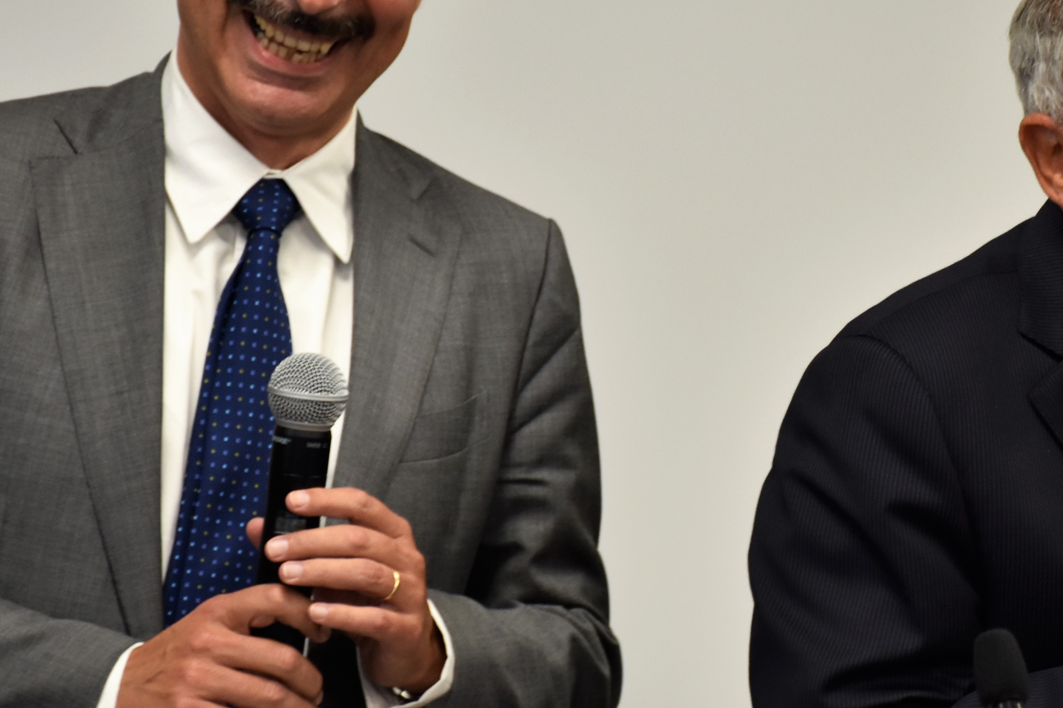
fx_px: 7587
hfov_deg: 8.0
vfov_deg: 5.3
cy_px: 209
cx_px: 750
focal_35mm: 257
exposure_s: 1/60
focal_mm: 85
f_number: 5.3
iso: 640
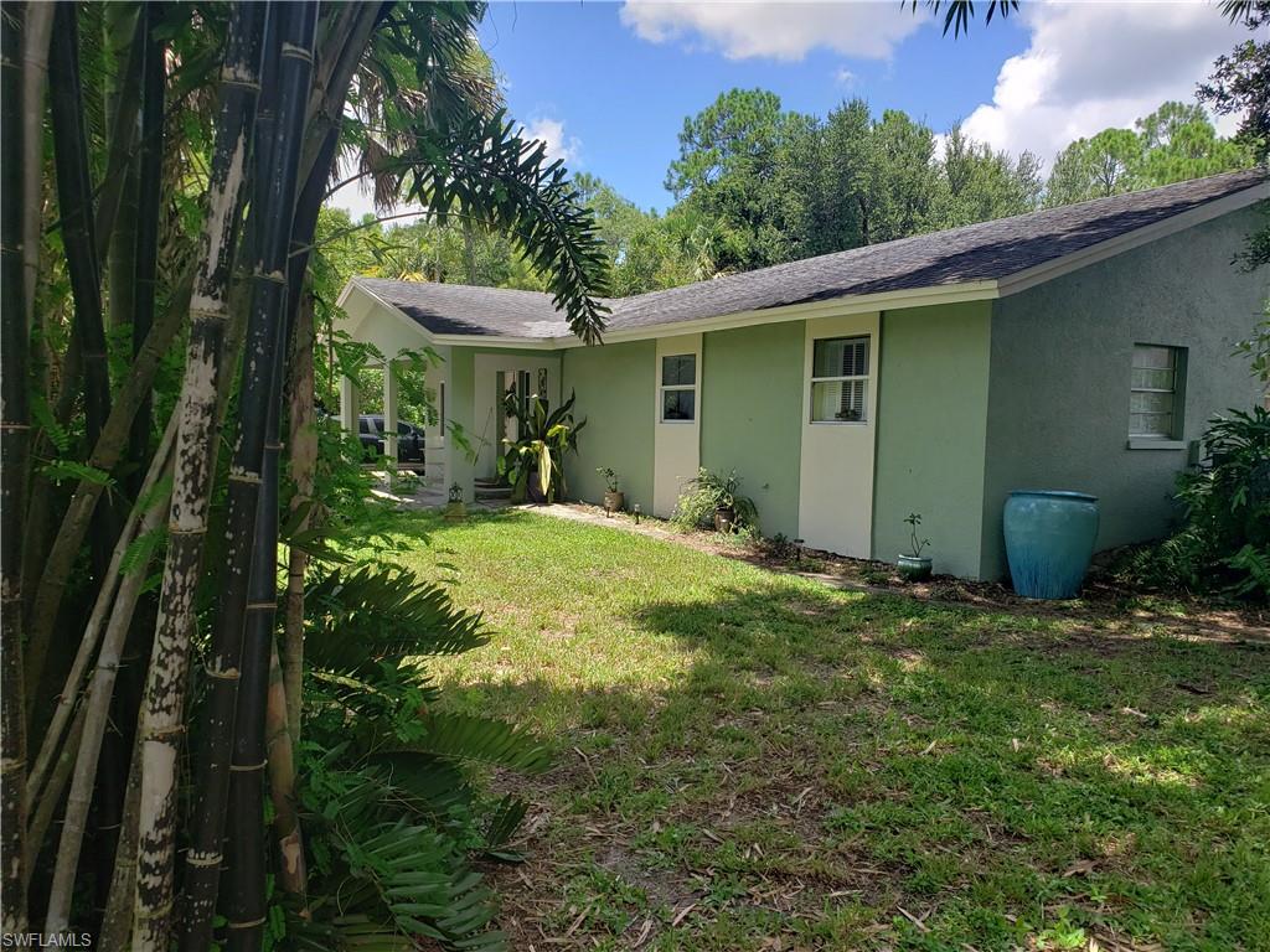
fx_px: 954
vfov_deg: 53.1
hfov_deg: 67.3
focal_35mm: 26
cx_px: 635
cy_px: 476
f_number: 2.4
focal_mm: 4.3
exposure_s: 1/673
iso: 50
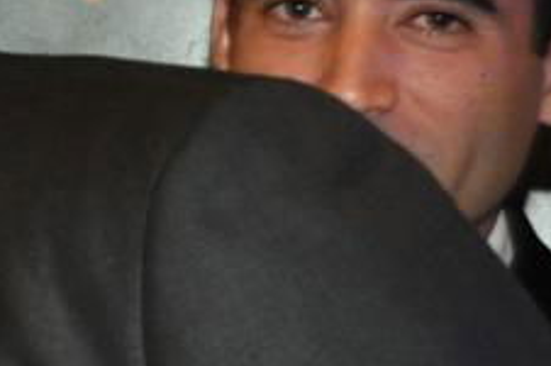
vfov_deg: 4.6
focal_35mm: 299
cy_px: 142
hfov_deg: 6.7
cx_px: -595
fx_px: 4570
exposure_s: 1/60
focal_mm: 44
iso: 800
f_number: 4.5
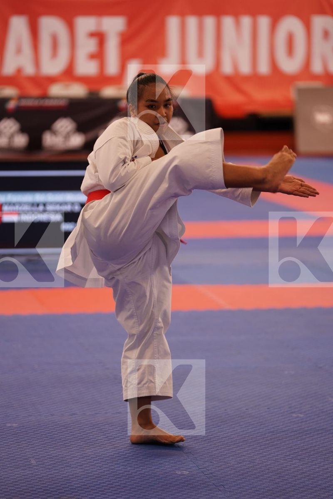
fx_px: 1984
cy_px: 250
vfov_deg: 14.3
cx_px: 166
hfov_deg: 9.6
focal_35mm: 143
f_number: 2.8
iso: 800
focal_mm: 143
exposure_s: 1/500
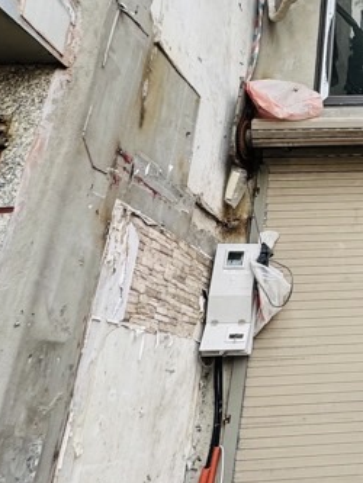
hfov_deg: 27.2
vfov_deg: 42.1
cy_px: 104
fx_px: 601
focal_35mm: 43
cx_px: 491
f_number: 2.2
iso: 40
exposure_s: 1/130
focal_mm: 2.22
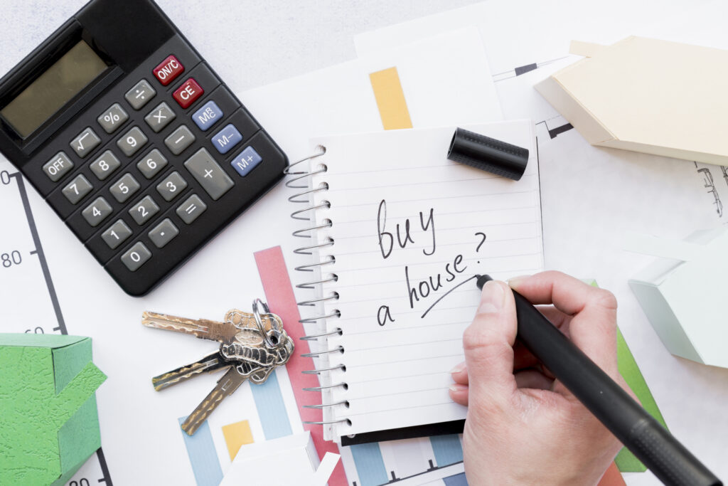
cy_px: 243
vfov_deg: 31.2
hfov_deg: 45.4
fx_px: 870
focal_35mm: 43
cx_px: 364
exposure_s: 1/4
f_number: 8
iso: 100
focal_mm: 43
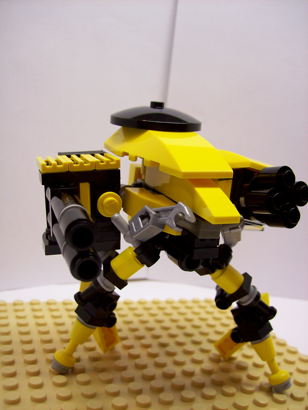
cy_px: 205
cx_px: 154
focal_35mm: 36
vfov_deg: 51.4
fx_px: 427
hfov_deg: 39.6
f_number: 2.7
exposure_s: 1/49.7
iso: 80
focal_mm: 6
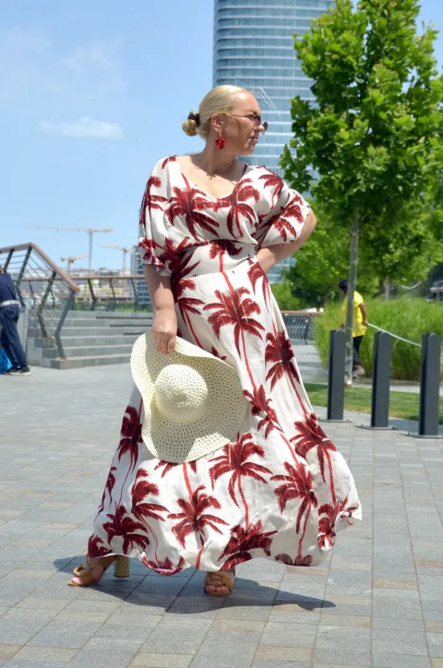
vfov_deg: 39.0
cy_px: 334
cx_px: 222
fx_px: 946
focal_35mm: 51
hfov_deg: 26.4
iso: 400
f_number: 4.2
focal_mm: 34
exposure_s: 1/4000
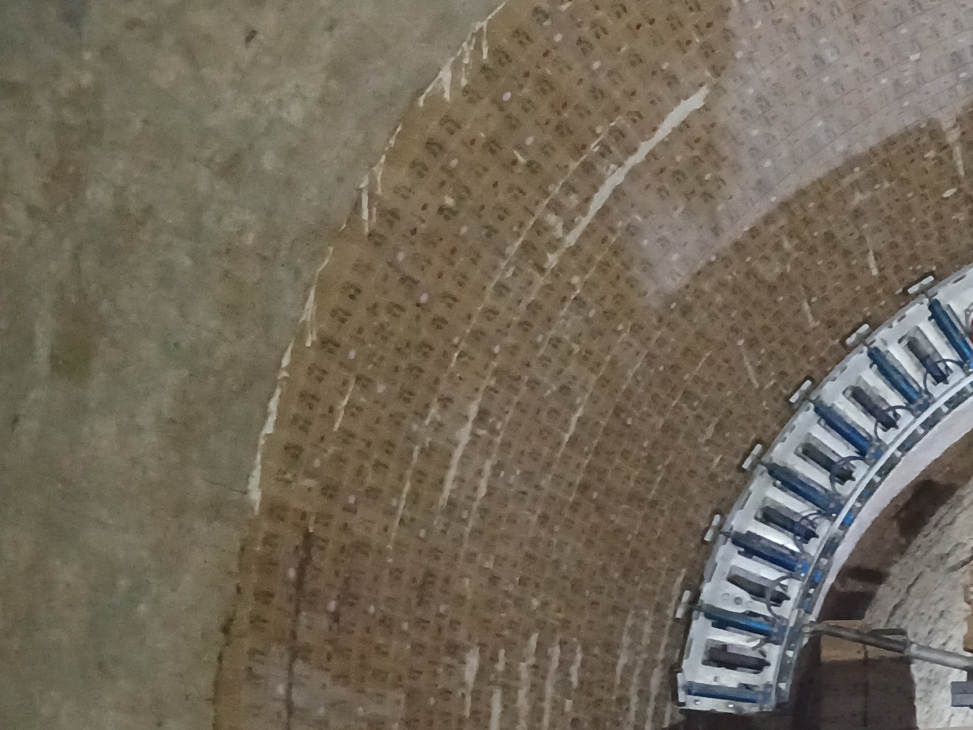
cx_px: 1160
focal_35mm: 63
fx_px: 1771
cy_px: 635
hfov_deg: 27.2
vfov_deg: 22.8
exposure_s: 1/20
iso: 800
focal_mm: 3.98
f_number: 1.8
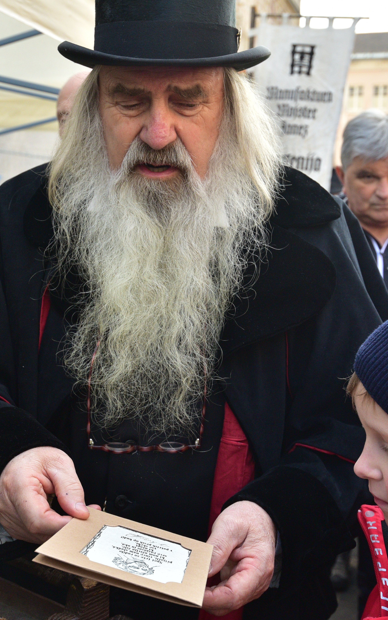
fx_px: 829
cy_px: 311
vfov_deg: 41.1
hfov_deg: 26.3
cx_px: 165
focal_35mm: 49
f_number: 5.6
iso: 1000
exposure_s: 1/800
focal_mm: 32
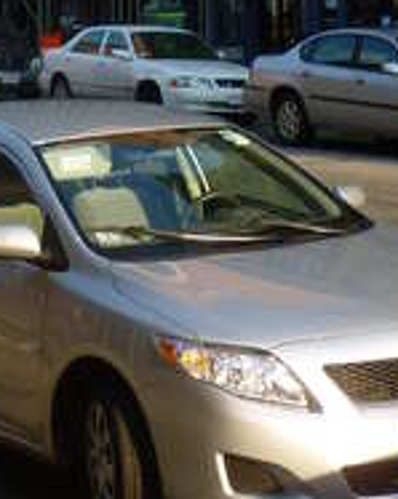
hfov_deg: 13.1
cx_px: 102
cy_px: -475
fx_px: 1727
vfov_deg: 14.1
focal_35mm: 117
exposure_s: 1/400
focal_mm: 5
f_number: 3.3
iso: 100
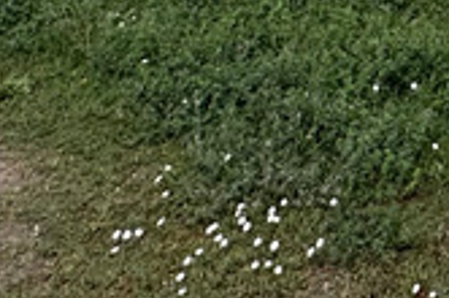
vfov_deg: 9.9
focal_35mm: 90
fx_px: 1120
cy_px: -677
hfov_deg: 19.5
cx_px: 687
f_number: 2.2
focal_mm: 2.22
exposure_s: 1/4651
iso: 50
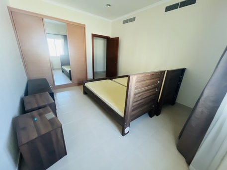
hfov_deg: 106.2
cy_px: 85
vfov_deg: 89.9
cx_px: 114
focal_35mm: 13
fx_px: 85
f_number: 1.8
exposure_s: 1/60
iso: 500
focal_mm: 1.57
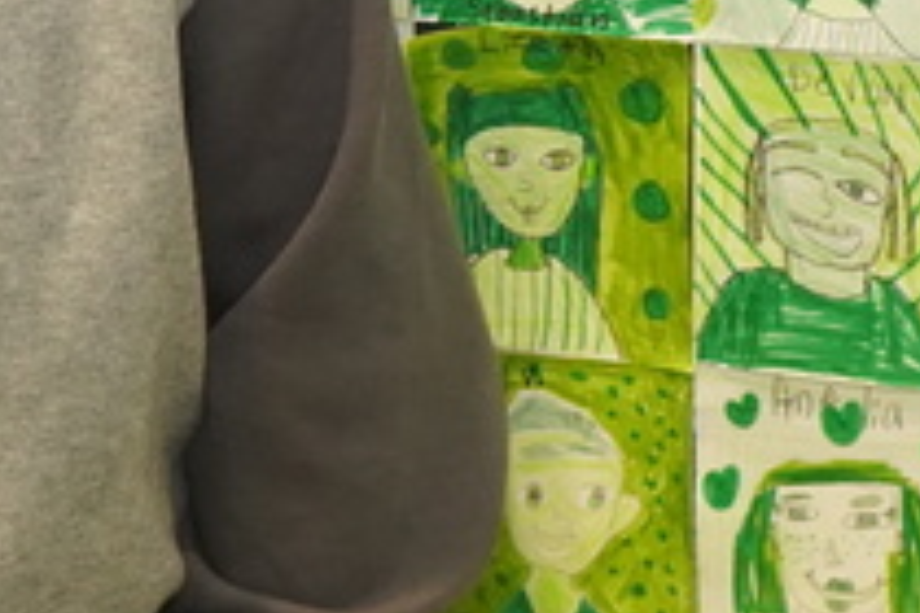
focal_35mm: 166
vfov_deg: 8.2
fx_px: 4242
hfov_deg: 12.4
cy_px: -120
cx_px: 517
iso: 5000
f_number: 4
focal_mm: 34
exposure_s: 1/160
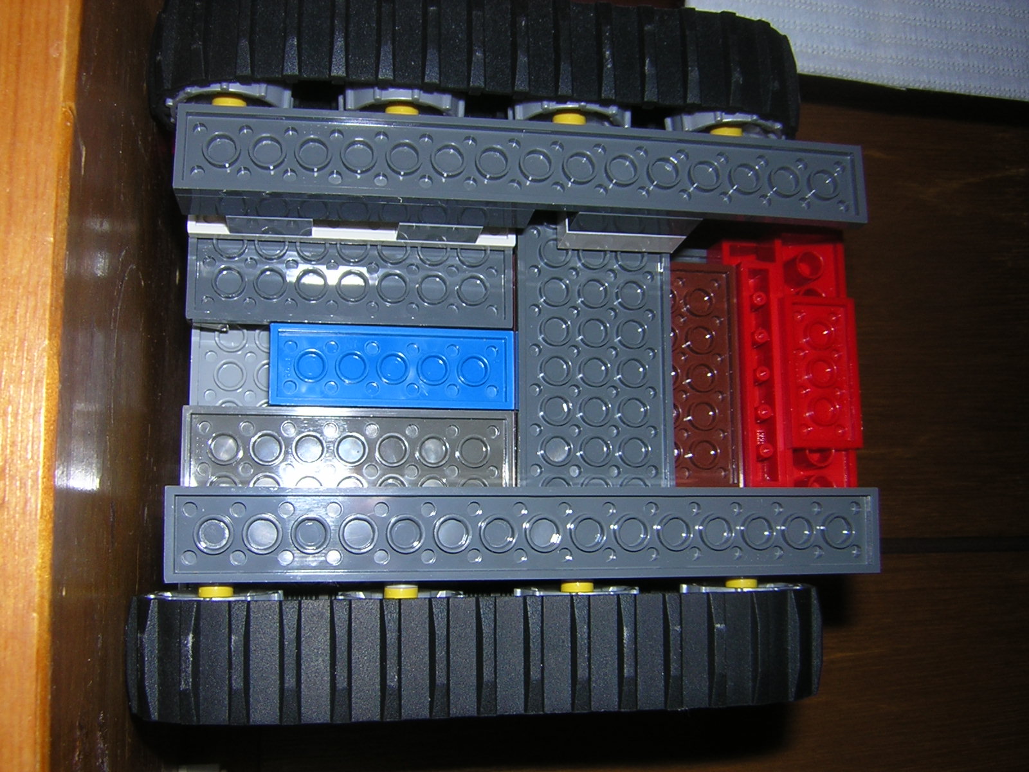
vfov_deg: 39.7
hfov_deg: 51.4
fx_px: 1070
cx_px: 514
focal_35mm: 36
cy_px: 386
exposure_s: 1/60.1
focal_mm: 4.7
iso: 100
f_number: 5.2
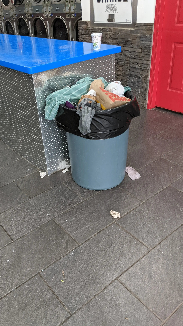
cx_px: 73
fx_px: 259
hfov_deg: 38.8
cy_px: 161
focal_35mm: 30
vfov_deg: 64.3
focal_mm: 4.44
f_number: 1.8
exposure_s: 1/120
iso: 186
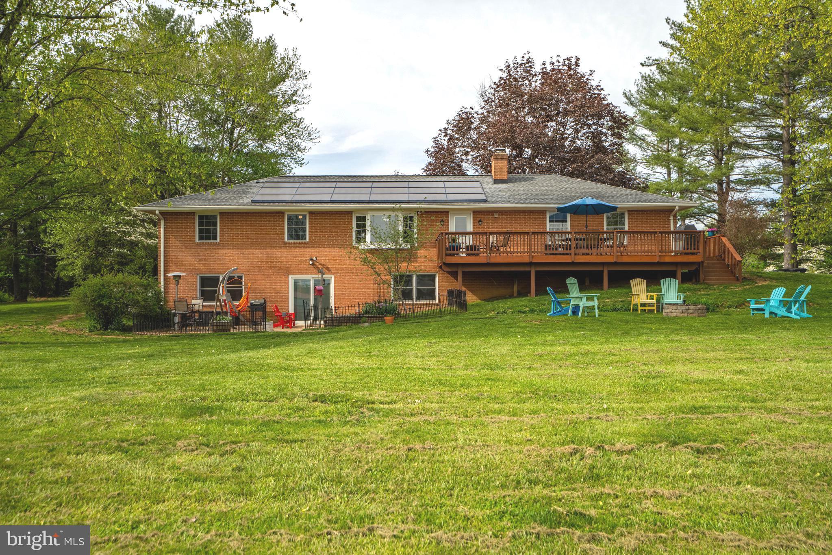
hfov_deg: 57.2
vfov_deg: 40.0
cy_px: 278
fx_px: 763
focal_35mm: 33
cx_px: 416
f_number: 8
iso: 160
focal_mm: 33
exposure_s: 1/3200
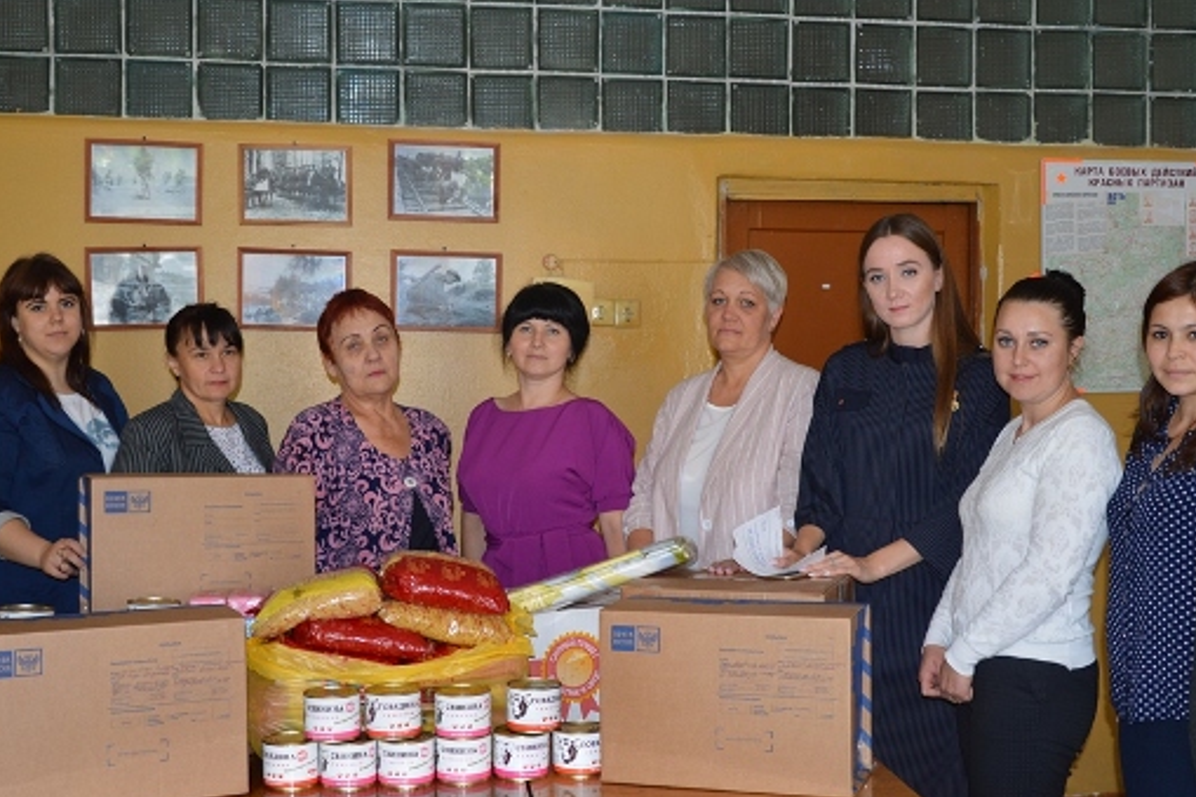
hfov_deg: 42.7
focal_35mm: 46
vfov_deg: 29.2
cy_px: 416
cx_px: 627
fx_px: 1528
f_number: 4
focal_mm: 26
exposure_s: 1/60
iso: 400
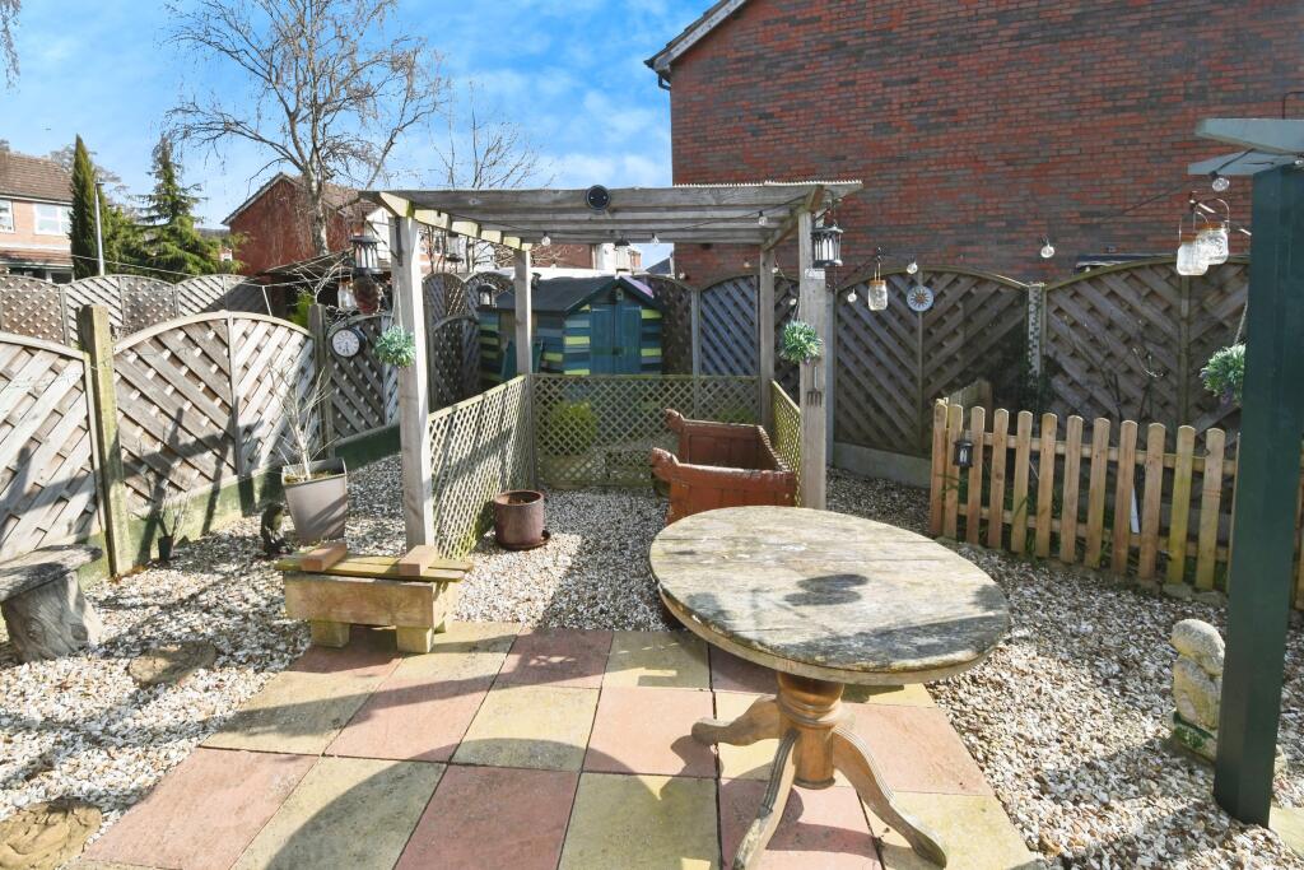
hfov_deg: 100.4
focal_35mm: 15
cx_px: 652
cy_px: 435
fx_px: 543
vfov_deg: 77.3
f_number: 14
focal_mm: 10
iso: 800
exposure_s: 1/250
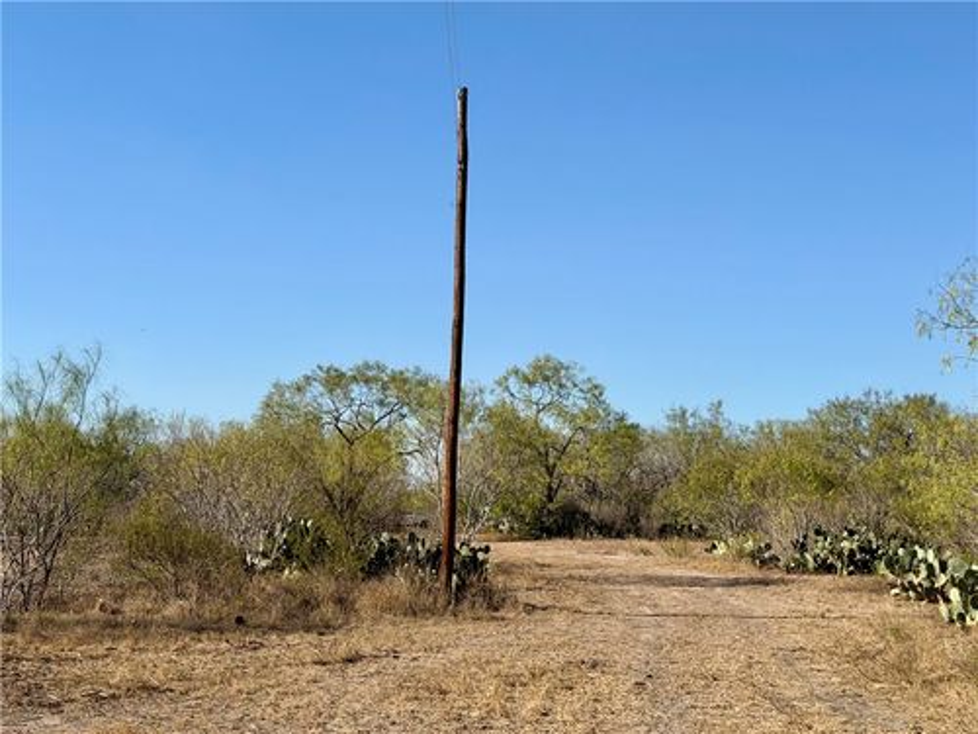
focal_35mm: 48
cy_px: 367
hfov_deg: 39.7
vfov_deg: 30.3
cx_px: 489
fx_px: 1356
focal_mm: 6.76
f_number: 1.78
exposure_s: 1/6024
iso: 64
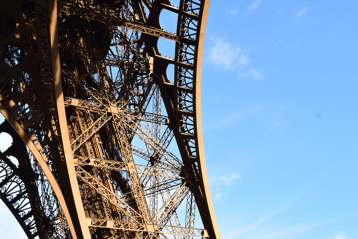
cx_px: 179
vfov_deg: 34.2
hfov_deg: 49.6
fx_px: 388
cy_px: 120
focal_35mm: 39
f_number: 10
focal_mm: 26
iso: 400
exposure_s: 1/200
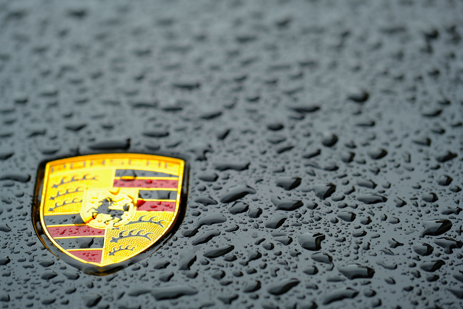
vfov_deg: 11.4
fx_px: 1543
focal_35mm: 120
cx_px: 232
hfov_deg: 17.1
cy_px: 154
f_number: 4
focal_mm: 80
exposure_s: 1/125
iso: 160
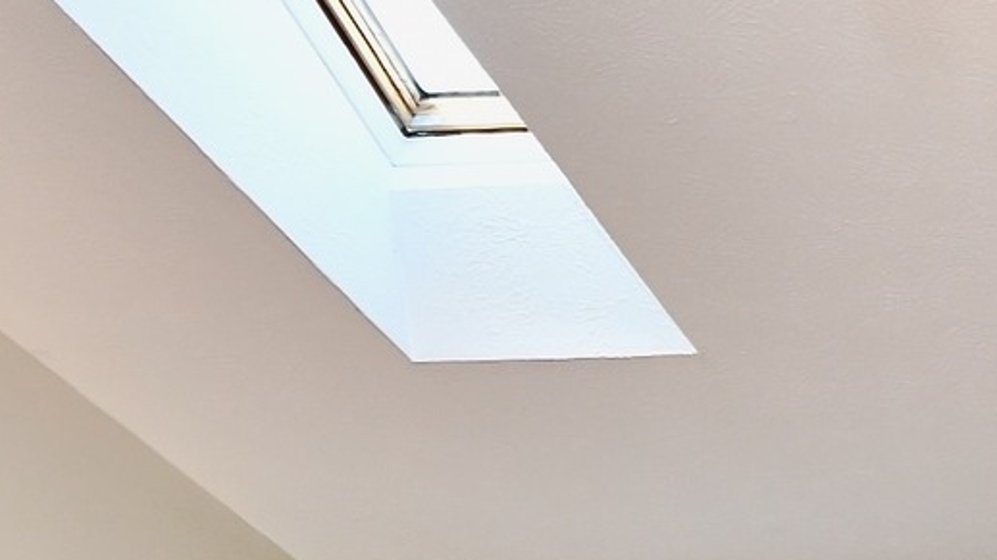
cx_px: 1372
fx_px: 2299
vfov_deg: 12.6
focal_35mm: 87
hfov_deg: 21.6
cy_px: 1034
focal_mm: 14
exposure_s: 1/60
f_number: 6.3
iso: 640
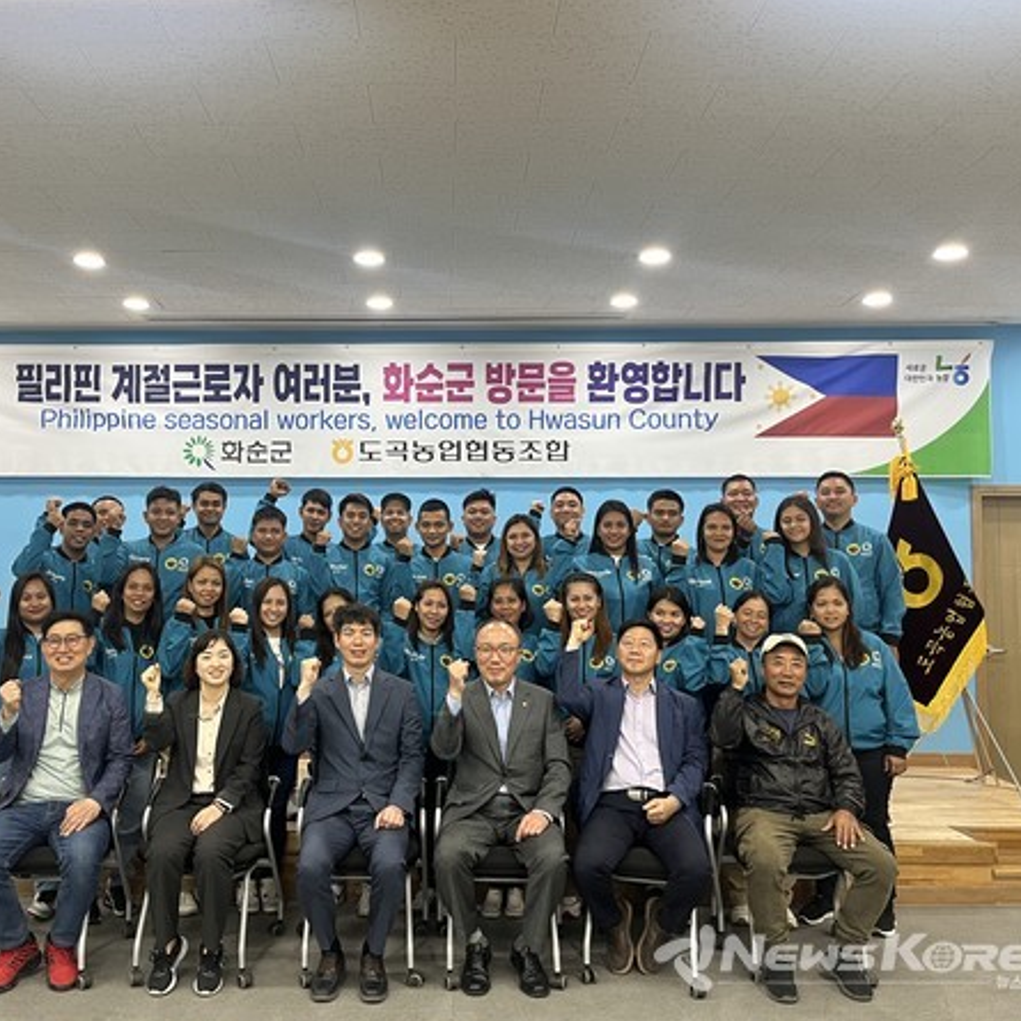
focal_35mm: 31
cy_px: 509
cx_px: 413
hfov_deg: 52.2
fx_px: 1034
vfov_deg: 52.5
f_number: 1.6
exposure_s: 1/60
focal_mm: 5.1
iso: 100
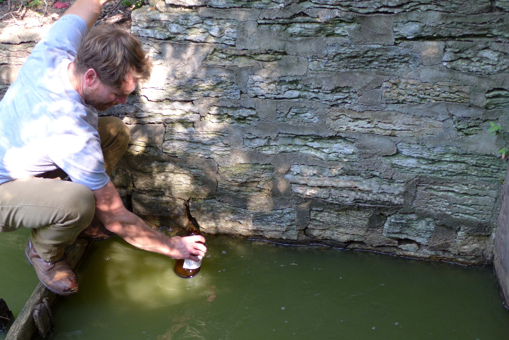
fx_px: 566
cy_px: 170
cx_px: 254
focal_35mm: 40
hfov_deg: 48.4
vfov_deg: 33.4
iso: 100
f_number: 1.7
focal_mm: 7.9
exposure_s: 1/80
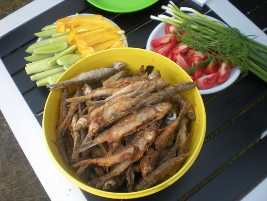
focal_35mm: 38
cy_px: 100
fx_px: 293
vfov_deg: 37.7
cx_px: 134
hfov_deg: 49.0
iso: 64
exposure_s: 1/122
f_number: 3.1
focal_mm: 6.3
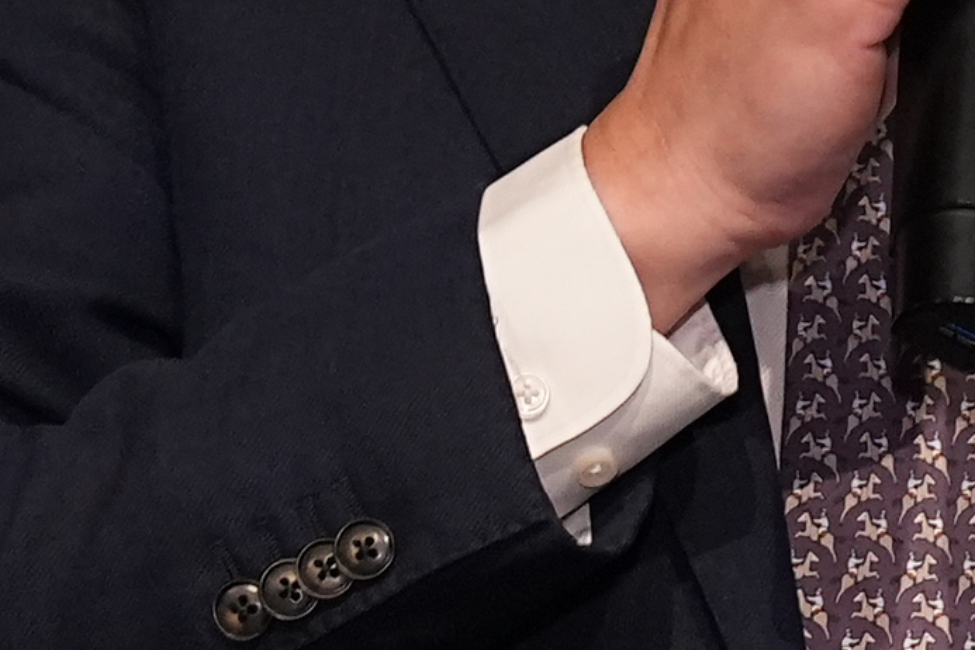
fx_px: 10264
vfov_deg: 3.6
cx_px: 1573
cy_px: 252
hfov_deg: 5.4
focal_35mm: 379
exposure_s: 1/125
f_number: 5.6
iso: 3200
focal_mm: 57
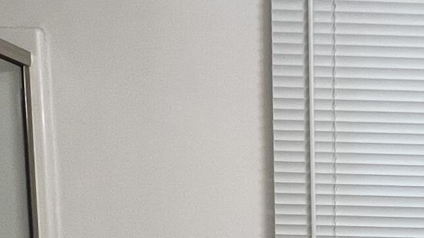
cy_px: 352
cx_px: 461
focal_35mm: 66
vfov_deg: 16.7
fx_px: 742
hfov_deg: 29.0
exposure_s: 1/120
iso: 200
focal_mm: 1.57
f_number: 1.8
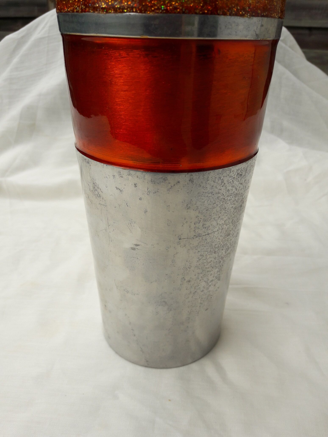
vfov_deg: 63.4
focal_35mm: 28
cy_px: 218
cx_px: 164
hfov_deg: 49.7
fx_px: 354
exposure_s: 1/318
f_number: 1.9
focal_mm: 3.7
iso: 40
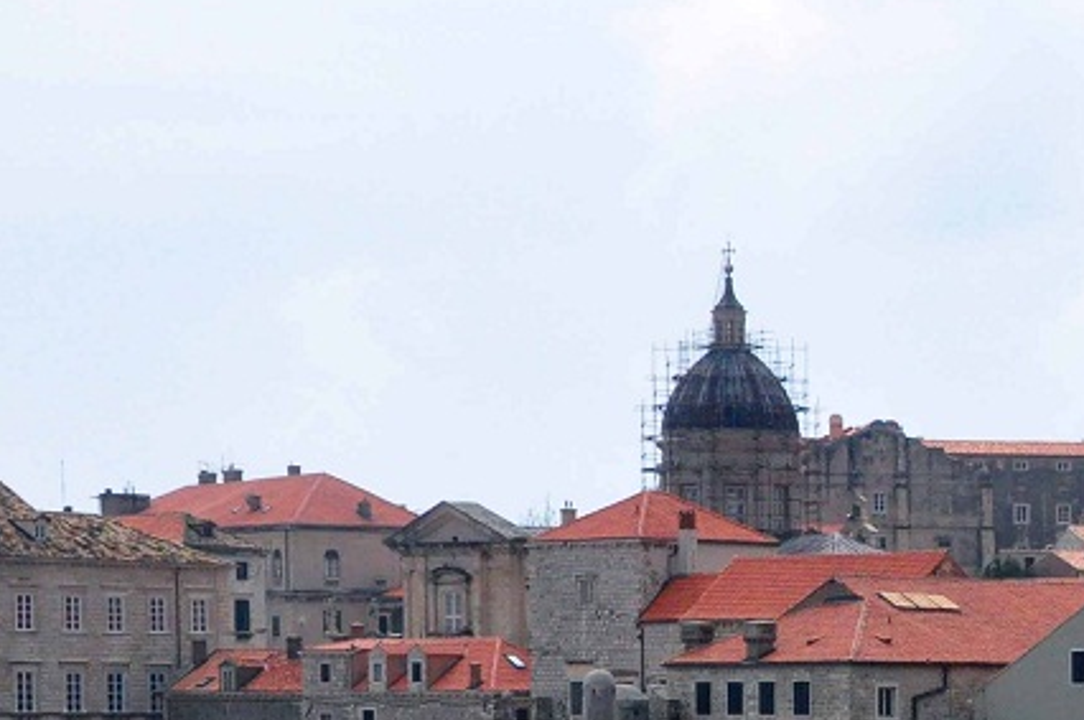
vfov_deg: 10.3
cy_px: 779
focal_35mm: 132
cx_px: 1425
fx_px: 3970
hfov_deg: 14.8
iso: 2000
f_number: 14
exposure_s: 1/2000
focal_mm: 30
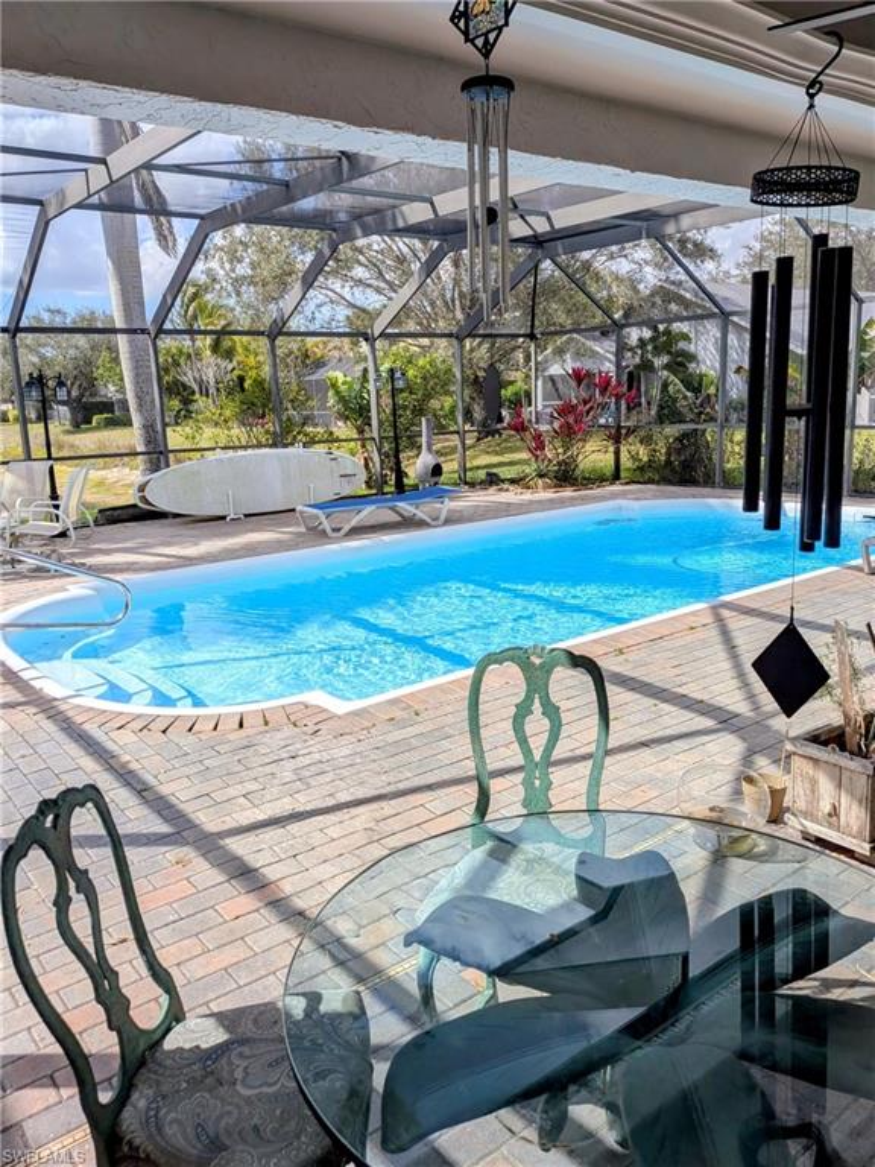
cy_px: 584
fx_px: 809
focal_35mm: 24
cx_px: 438
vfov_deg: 71.6
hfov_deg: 56.8
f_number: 1.7
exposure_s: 1/1754
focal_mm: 4.53
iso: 27
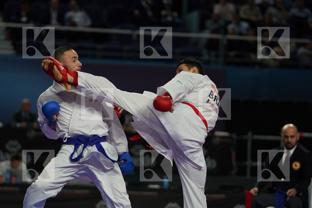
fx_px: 1820
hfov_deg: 9.8
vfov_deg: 6.5
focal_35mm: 210
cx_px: 156
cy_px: 104
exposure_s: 1/1000
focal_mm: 140
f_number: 2.8
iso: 800
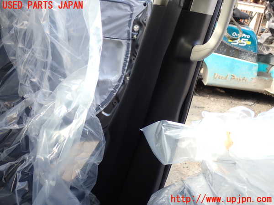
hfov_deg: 40.4
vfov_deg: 30.9
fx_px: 372
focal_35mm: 47
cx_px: 137
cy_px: 102
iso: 100
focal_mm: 8.4
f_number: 3.1
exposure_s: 1/100
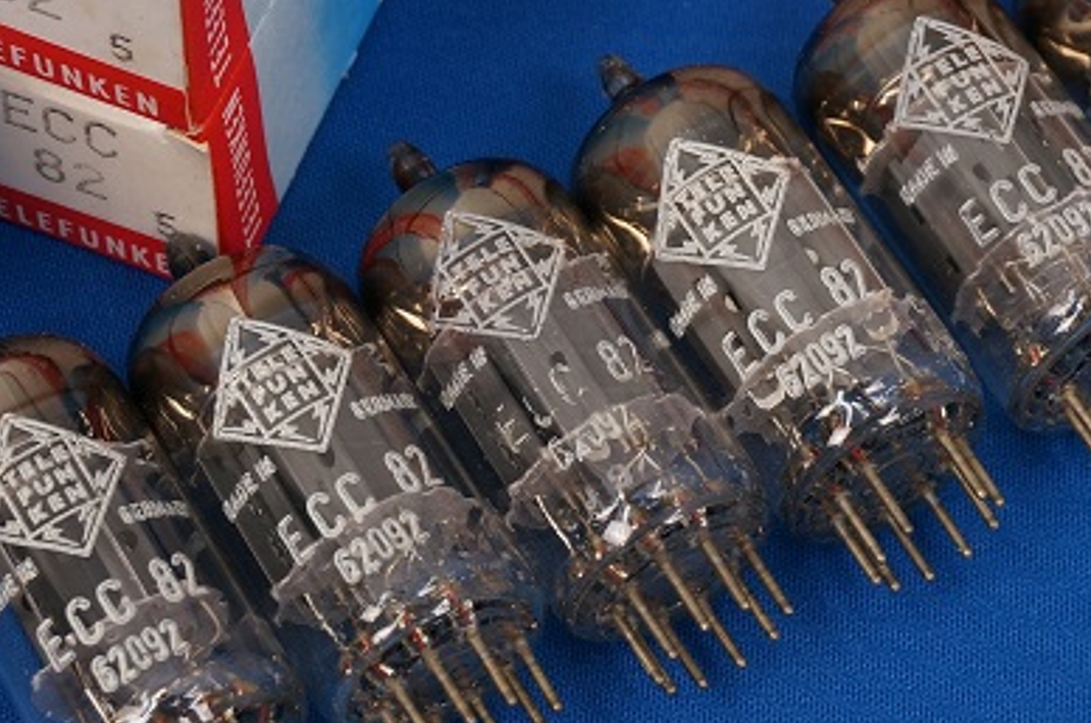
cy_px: 333
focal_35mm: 120
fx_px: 3629
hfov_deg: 17.1
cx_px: 633
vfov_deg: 11.4
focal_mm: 50
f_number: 13
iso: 400
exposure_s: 1/13
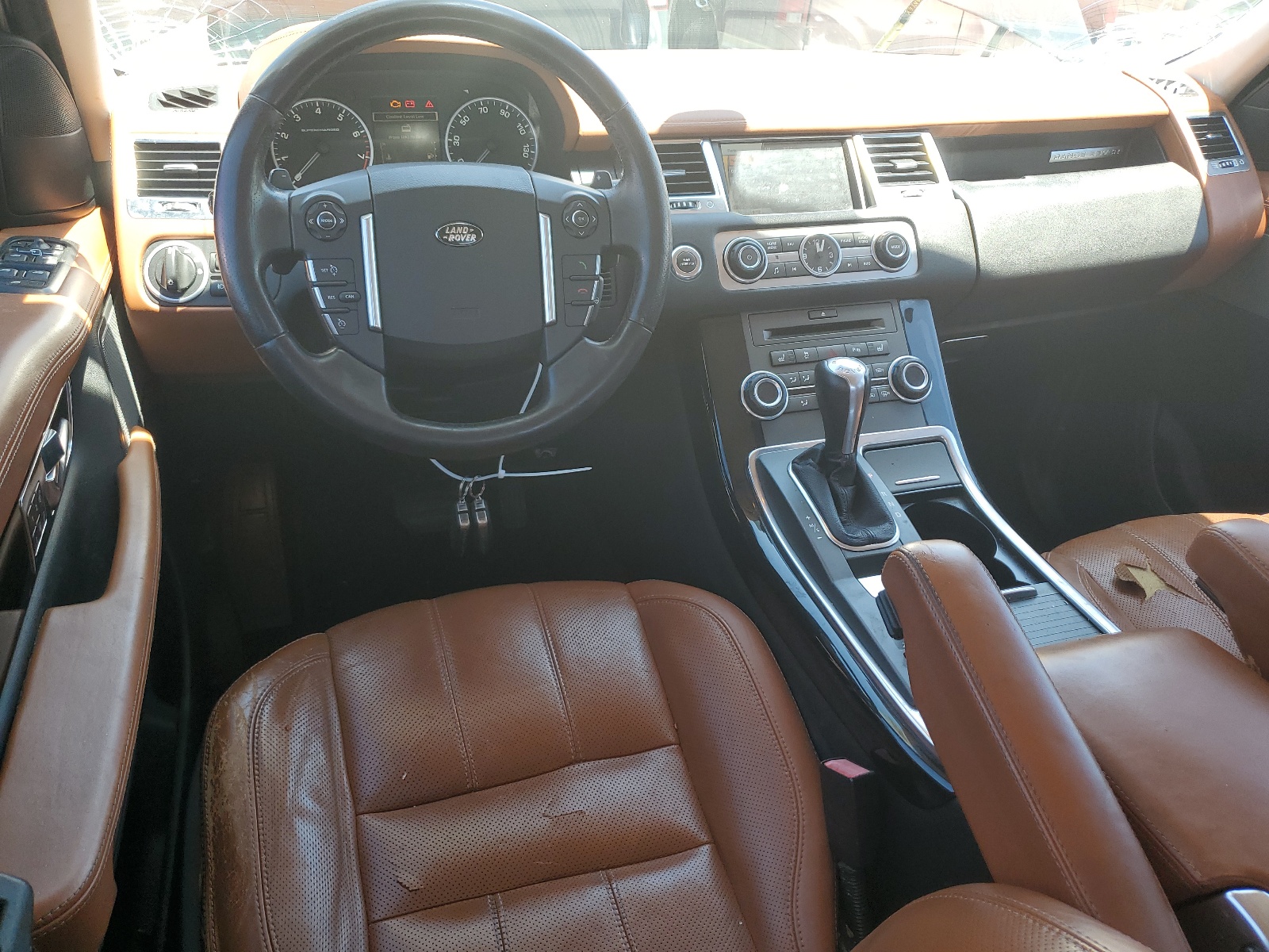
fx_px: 953
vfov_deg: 53.1
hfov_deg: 67.3
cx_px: 634
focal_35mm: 26
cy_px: 476
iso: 50
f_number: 1.5
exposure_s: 1/172
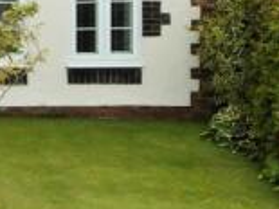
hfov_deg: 13.6
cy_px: -14
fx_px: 1031
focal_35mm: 128
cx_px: -240
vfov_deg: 11.4
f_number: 4.2
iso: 80
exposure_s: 1/160
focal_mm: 6
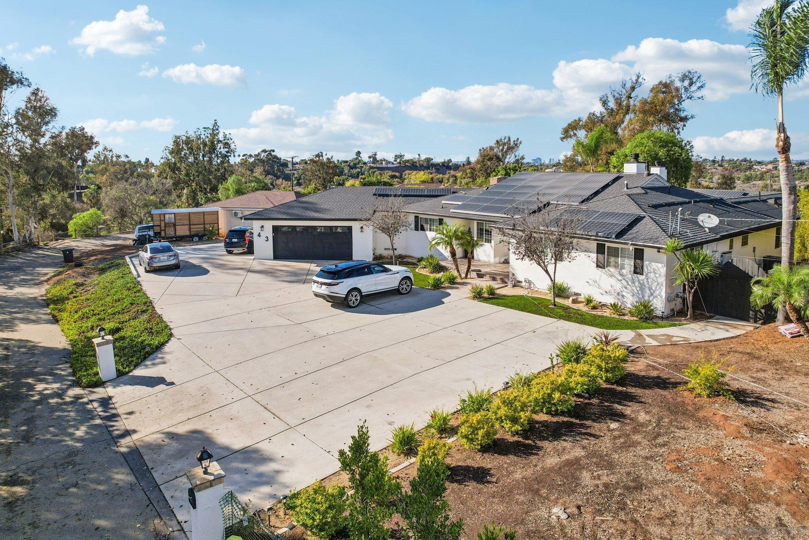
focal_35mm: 22
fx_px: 494
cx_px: 404
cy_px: 270
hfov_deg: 78.6
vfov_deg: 57.2
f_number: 2.8
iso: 100
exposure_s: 1/1600
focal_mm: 8.4
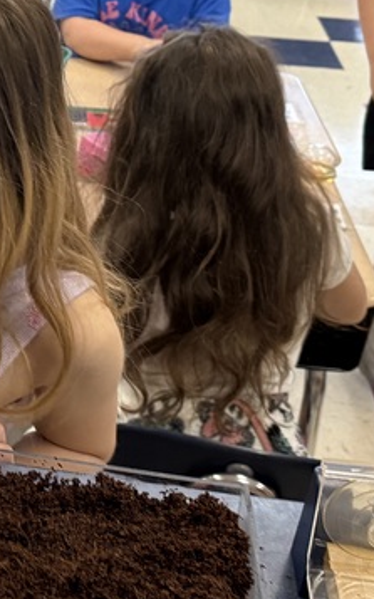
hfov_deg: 16.5
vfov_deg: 28.1
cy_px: 223
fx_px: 1191
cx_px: -154
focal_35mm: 73
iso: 320
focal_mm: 6.76
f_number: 1.78
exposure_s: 1/60
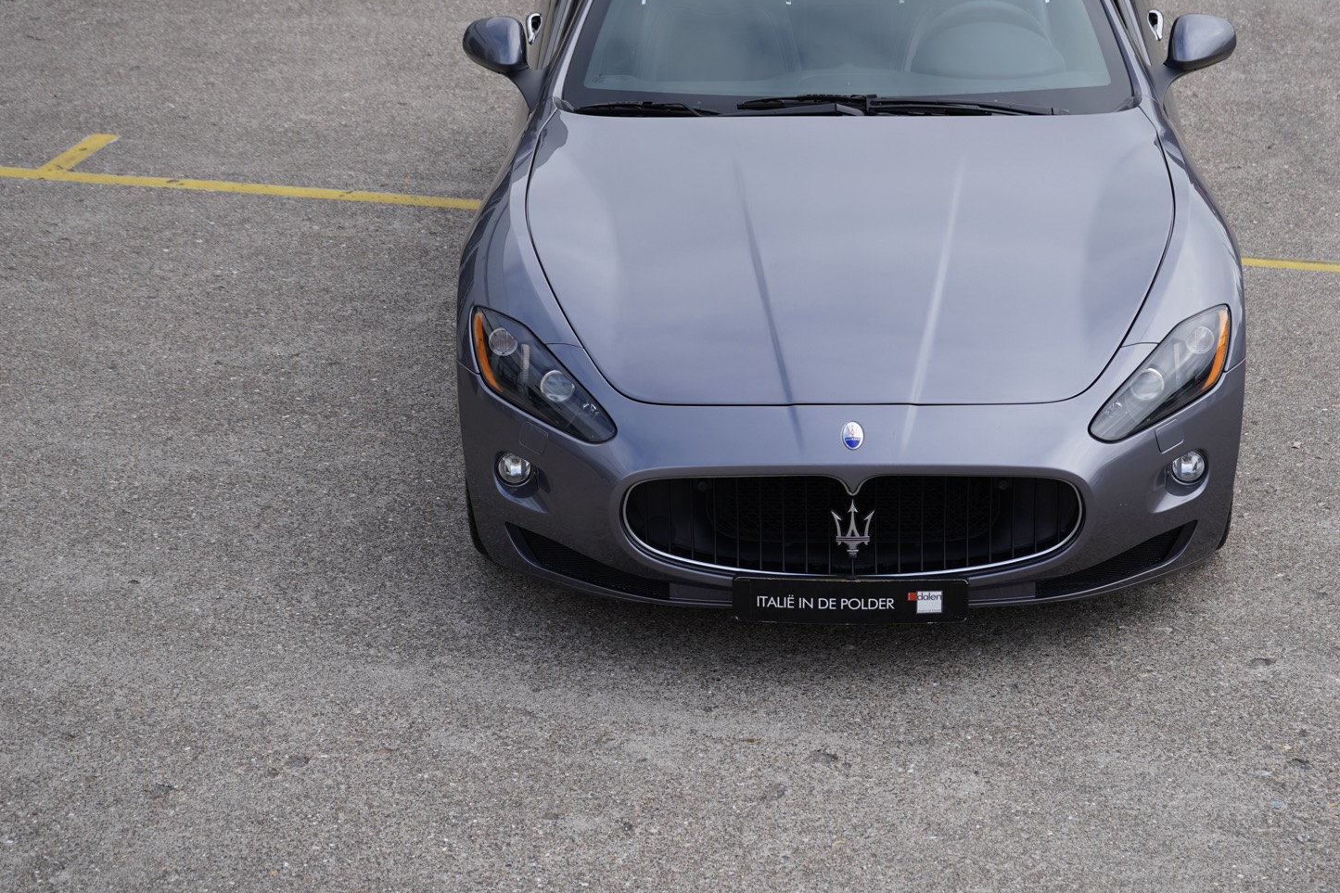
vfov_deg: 14.7
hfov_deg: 21.9
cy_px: 307
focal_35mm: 93
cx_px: 852
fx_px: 3461
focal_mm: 70
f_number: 6.3
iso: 100
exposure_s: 1/200
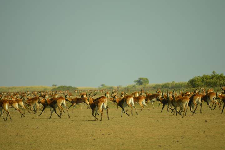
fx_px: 1875
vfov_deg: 4.6
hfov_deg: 6.9
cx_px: 112
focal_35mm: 300
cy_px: 75
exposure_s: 1/500
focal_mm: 200
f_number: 5.6
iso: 140
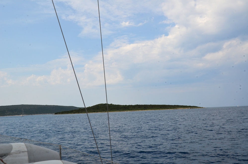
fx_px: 247
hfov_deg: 53.2
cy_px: 82
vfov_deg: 36.7
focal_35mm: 36
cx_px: 124
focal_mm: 24
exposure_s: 1/400
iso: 400
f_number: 16
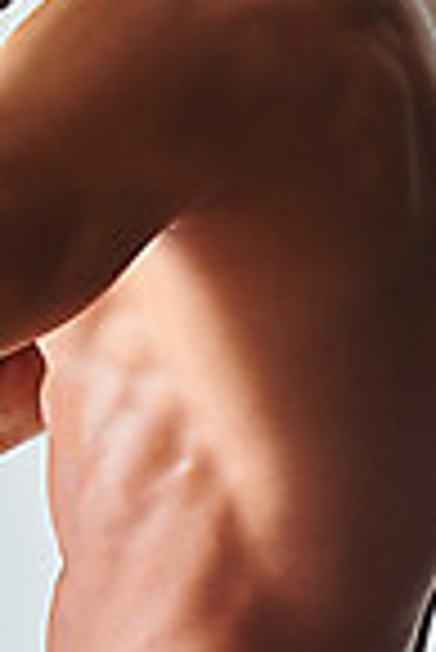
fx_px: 6977
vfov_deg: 5.3
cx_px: -47
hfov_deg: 3.6
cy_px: -207
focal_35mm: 385
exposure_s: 1/125
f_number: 11
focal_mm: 140
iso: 100
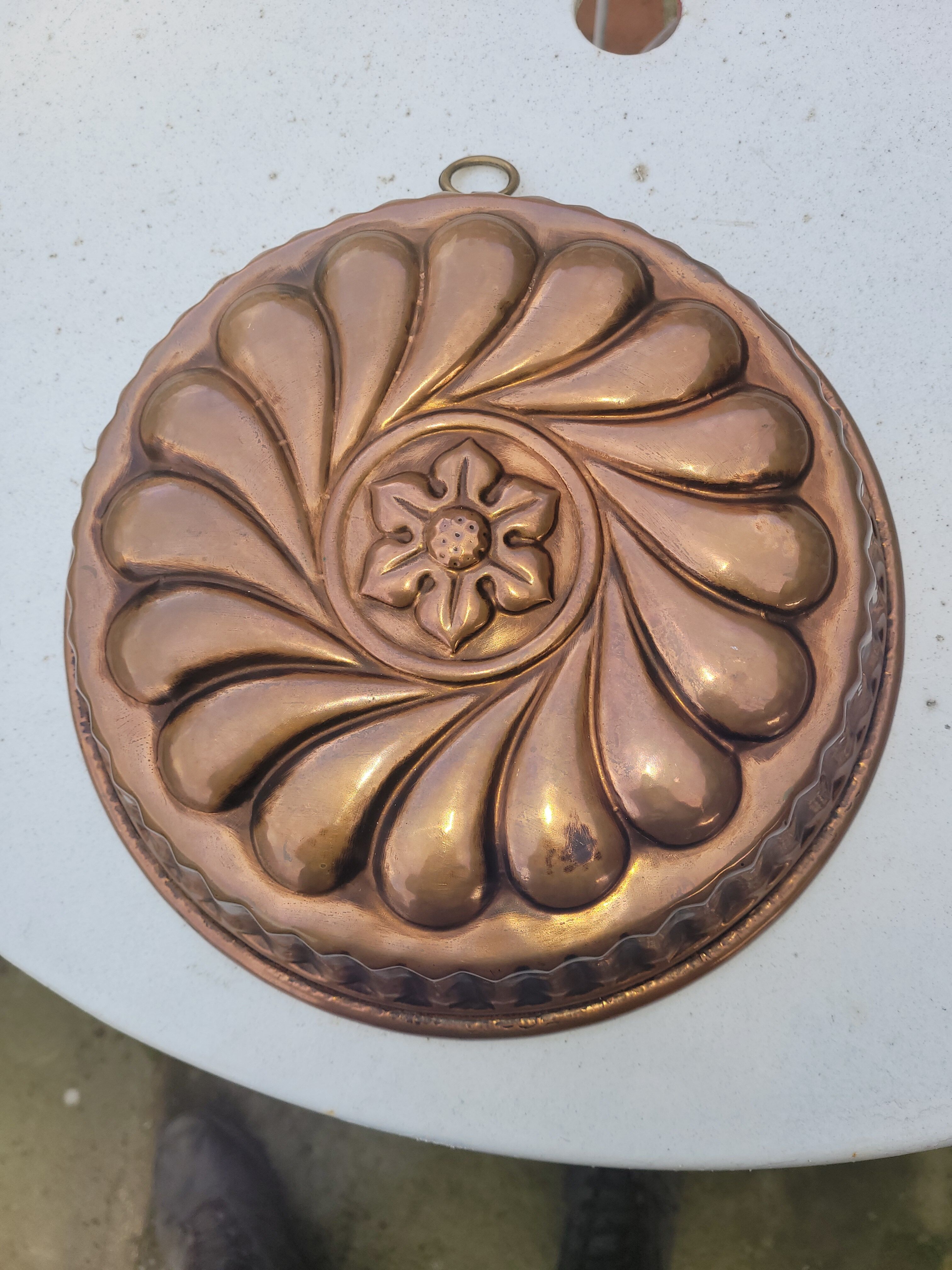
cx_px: 476
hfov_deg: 53.1
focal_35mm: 26
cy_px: 635
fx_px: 953
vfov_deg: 67.3
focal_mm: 5.4
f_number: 1.8
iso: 40
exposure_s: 1/370
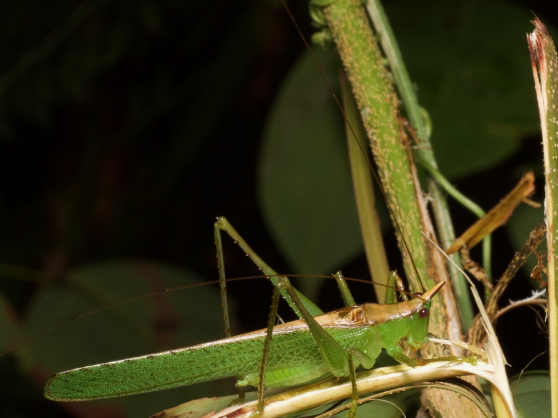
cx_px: 326
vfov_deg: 10.2
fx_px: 2354
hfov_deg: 13.5
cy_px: 242
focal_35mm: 146
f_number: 18
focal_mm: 60
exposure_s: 1/60
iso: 400
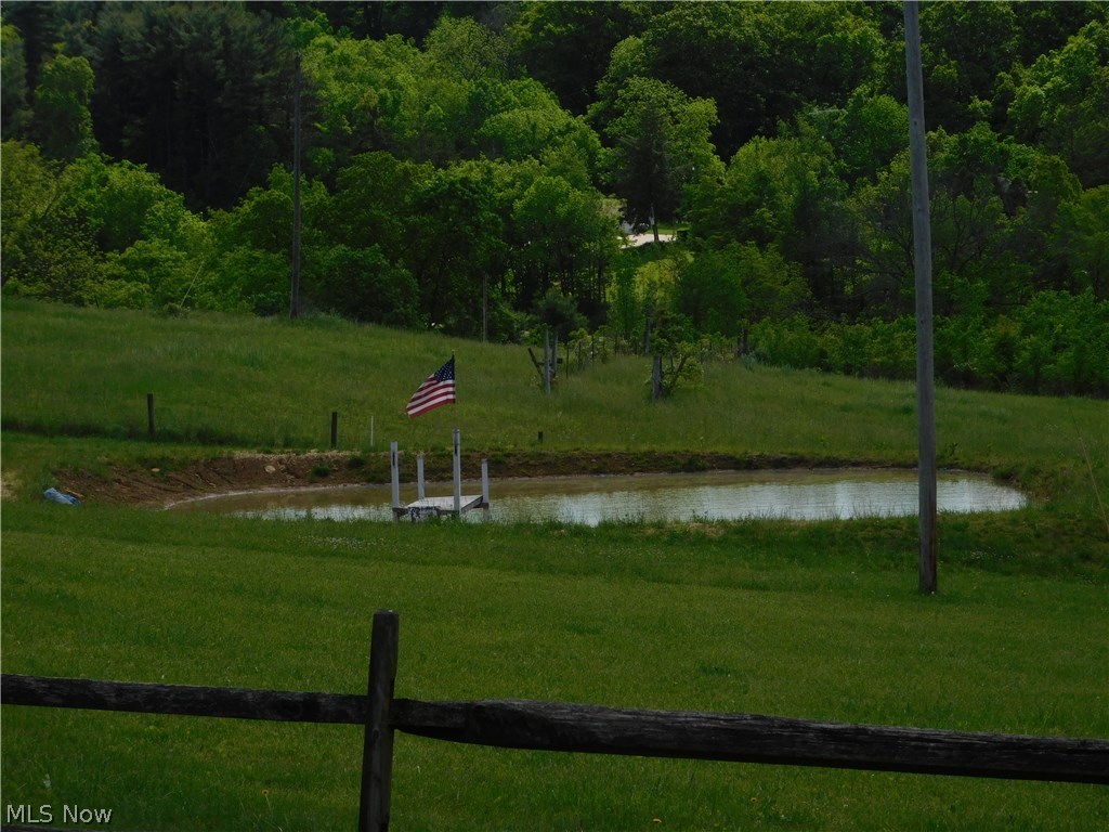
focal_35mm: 134
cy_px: 416
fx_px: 4293
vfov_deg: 11.1
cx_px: 554
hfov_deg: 14.7
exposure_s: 1/800
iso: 125
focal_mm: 23.7
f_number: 5
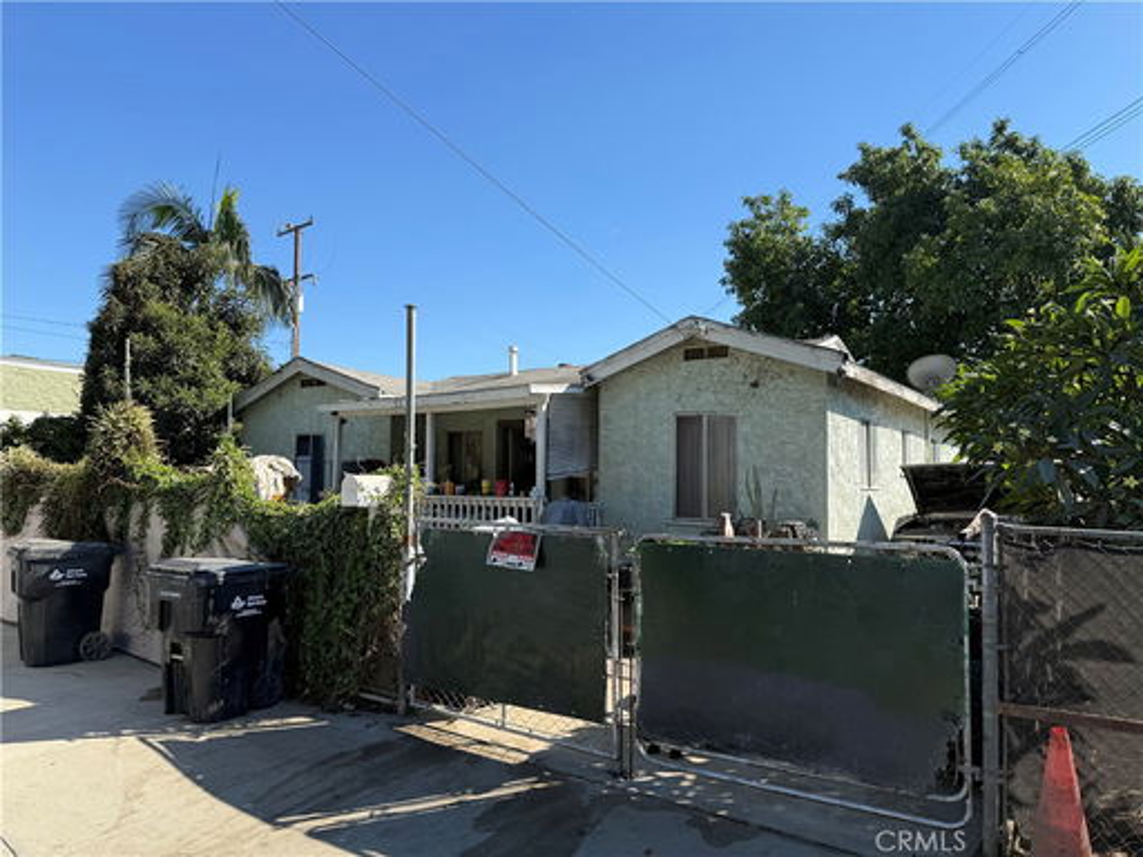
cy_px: 428
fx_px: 792
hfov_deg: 71.6
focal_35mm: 24
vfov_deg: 56.8
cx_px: 572
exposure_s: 1/2907
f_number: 1.78
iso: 80
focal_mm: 6.76
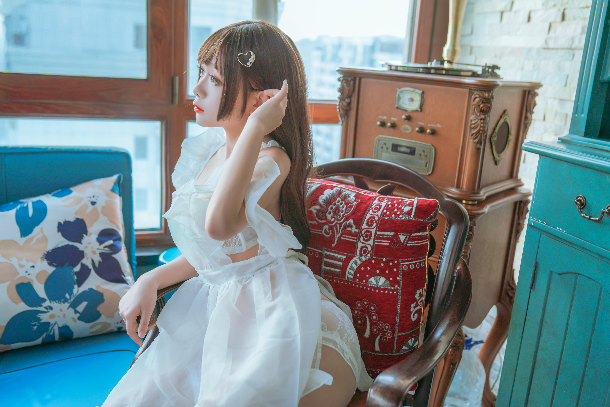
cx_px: 305
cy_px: 204
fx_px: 593
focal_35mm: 35
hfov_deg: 54.4
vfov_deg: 37.9
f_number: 2.8
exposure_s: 1/80
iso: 200
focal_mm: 35
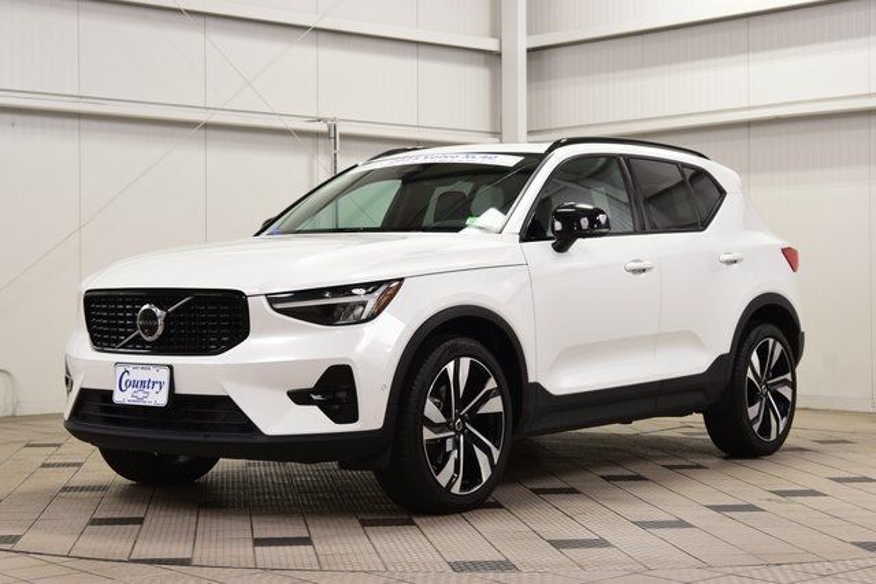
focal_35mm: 68
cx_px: 438
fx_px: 1643
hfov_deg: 29.9
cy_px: 292
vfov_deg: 20.2
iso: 640
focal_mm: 45
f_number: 7.1
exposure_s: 1/30
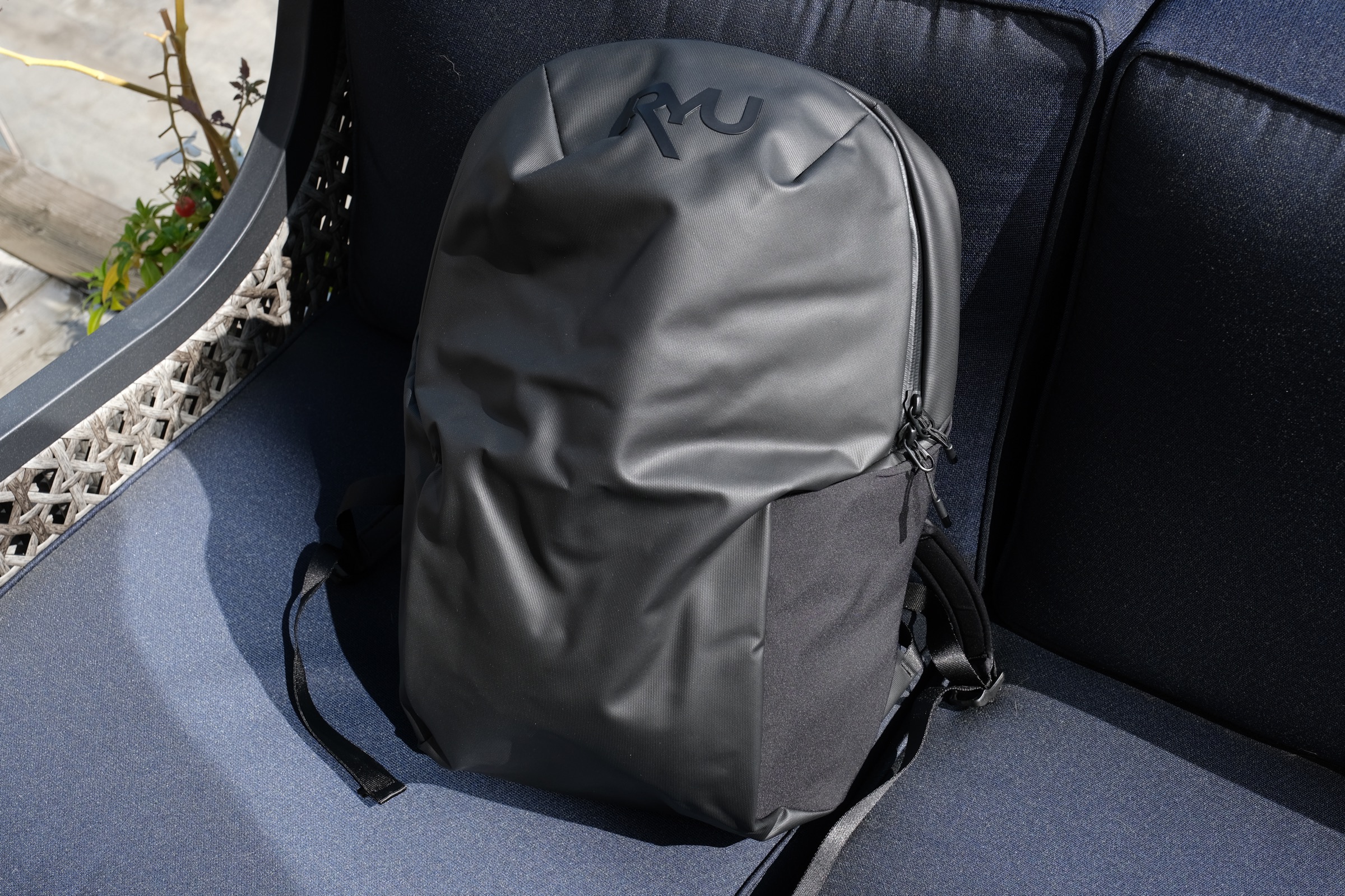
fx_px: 1457
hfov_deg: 49.6
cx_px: 672
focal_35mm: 39
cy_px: 448
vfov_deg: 34.2
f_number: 6.4
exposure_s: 1/250
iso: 200
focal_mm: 25.7
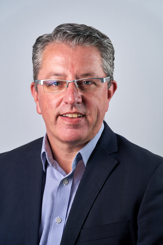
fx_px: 856
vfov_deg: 16.3
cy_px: 122
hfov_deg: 10.9
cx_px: 82
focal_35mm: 126
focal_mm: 126
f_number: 9
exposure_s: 1/250
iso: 200
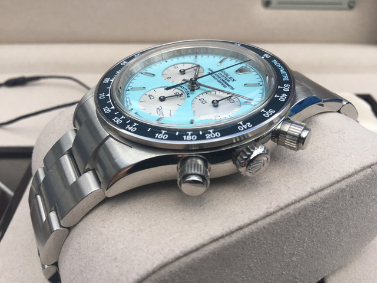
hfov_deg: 58.4
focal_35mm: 31
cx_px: 188
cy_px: 142
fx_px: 338
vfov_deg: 45.4
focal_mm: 3.3
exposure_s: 1/388
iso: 25
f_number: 2.4
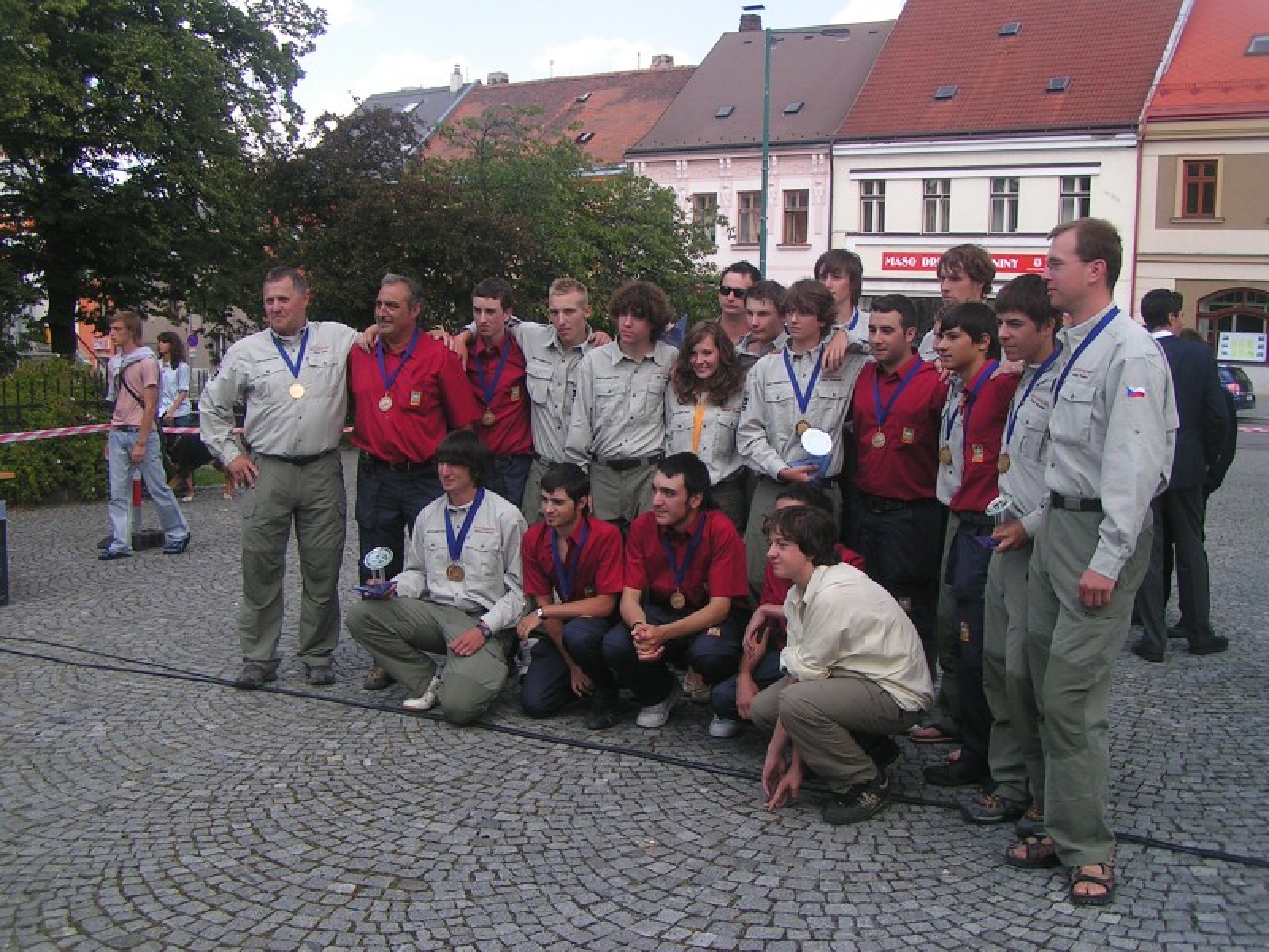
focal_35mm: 38
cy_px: 476
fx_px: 1393
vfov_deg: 37.7
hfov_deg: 49.0
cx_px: 634
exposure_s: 1/80
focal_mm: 5.8
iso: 50
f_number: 4
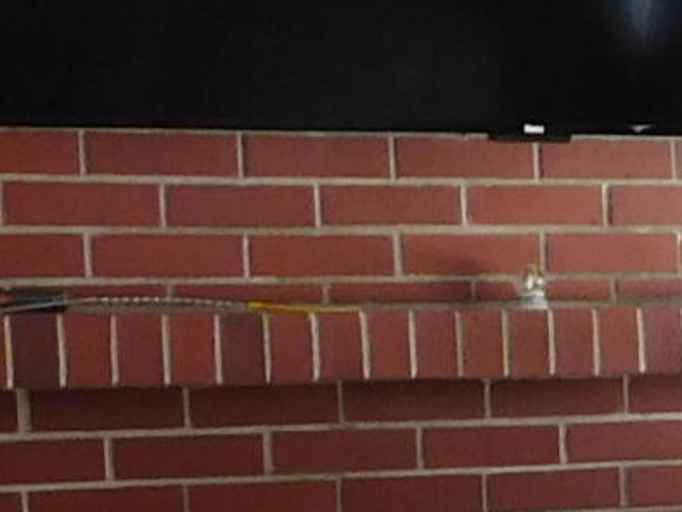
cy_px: 747
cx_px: 1684
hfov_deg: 9.8
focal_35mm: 175
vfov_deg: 8.3
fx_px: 3450
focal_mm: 4
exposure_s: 1/40
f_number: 3
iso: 125
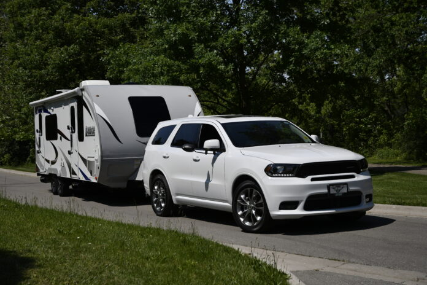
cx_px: 214
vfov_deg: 22.6
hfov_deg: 33.4
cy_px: 142
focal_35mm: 60
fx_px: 712
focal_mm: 40
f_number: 5.6
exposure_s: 1/1250
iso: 200
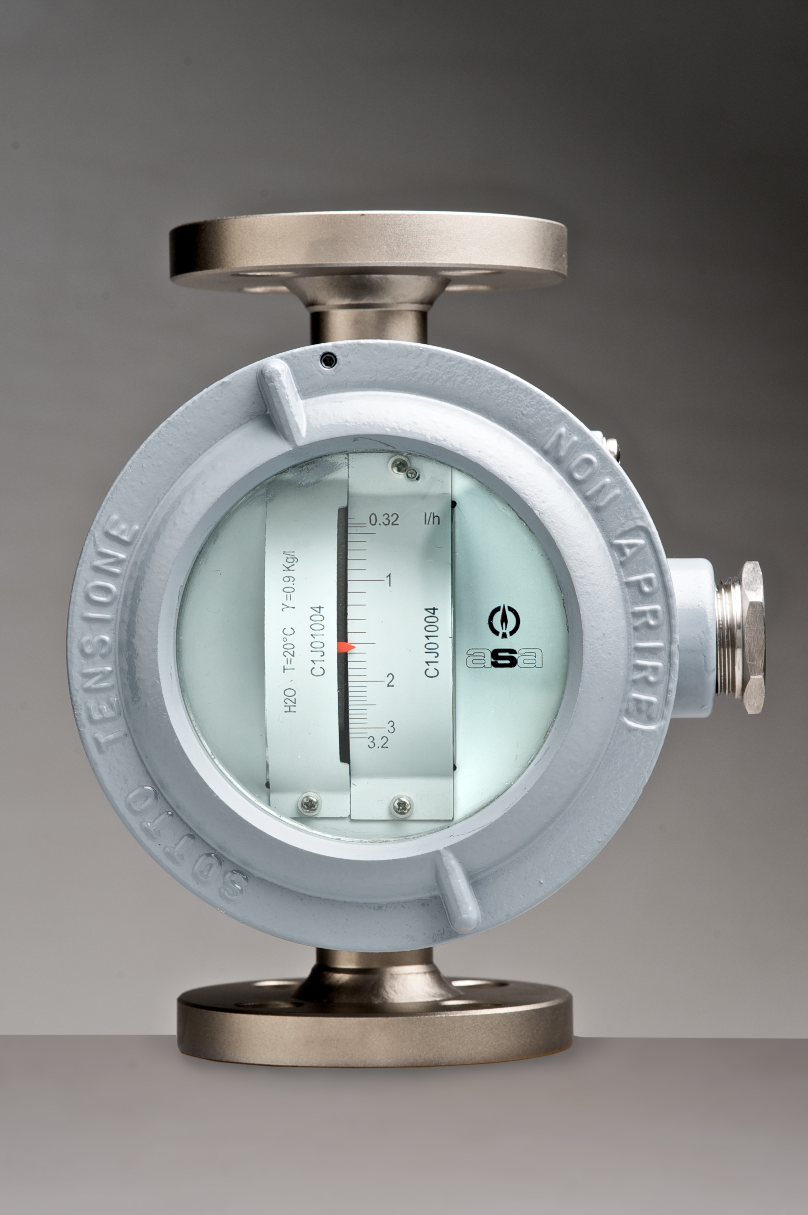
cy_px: 608
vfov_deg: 23.9
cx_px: 404
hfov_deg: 16.0
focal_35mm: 85
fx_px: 2868
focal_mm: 85
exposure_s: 1/125
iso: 200
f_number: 16
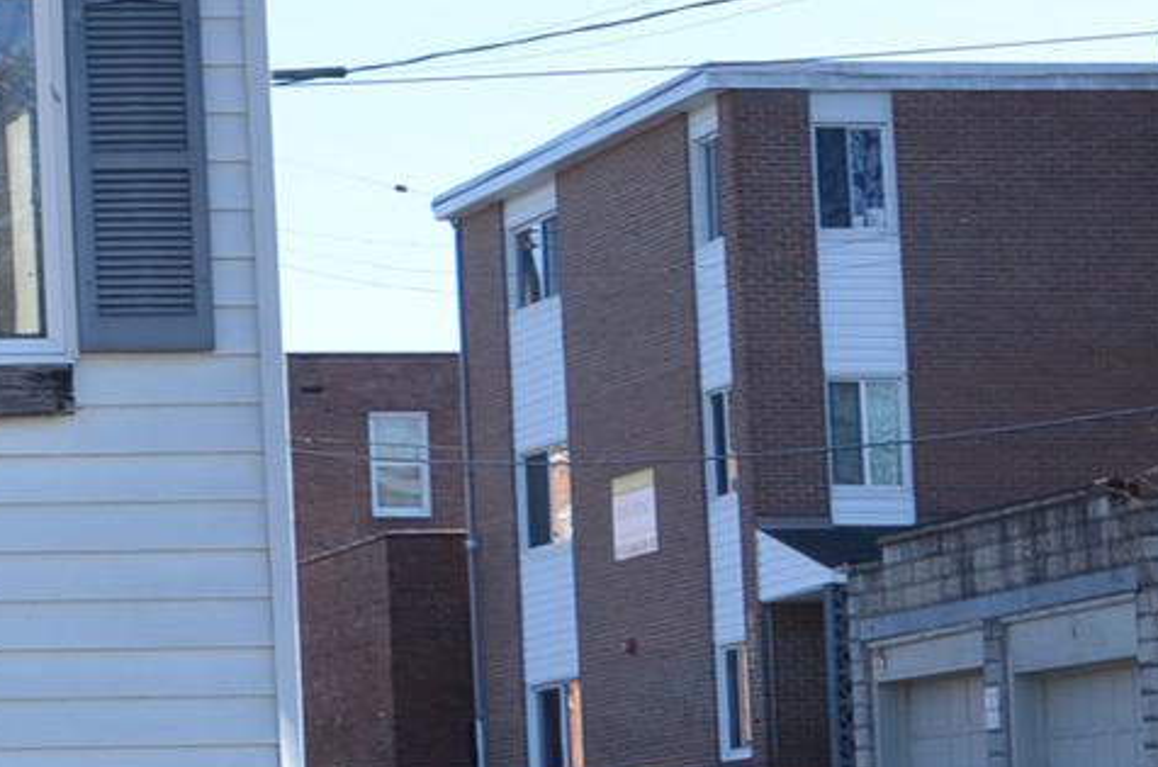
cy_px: 304
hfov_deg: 11.7
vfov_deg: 8.8
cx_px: -1282
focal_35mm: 155
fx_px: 4974
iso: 200
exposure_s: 1/200
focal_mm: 24
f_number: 7.1
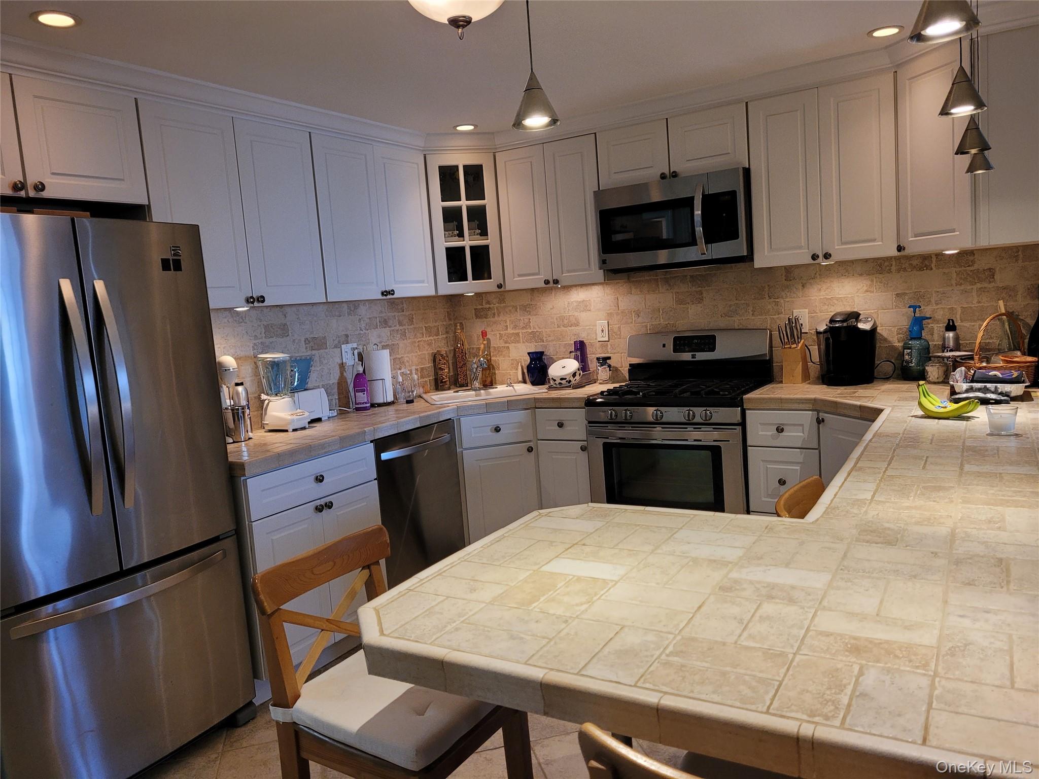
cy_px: 390
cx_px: 520
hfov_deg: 67.3
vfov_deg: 53.1
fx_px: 780
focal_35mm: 26
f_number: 1.8
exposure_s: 1/119
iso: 250
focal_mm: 5.4
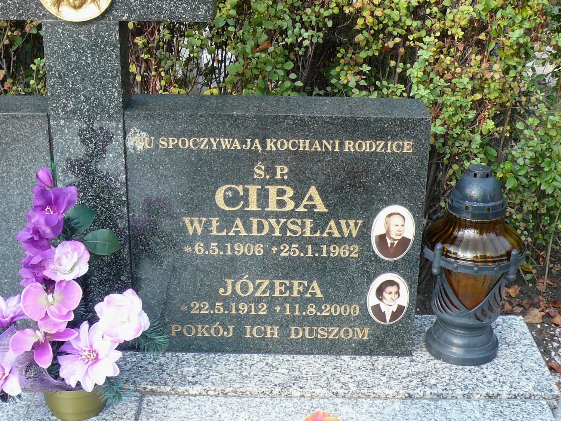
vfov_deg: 27.5
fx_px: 859
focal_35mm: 53
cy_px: 210
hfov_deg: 36.2
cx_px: 280
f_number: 3
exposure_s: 1/80
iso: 100
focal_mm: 5.7
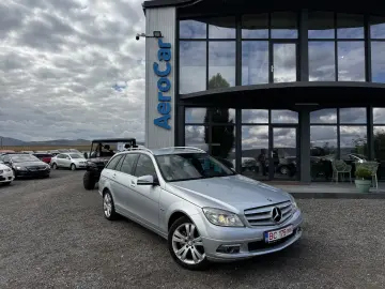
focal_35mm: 24
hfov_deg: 71.6
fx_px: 267
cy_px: 144
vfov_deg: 56.8
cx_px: 192
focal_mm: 6.76
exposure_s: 1/3802
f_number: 1.78
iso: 80
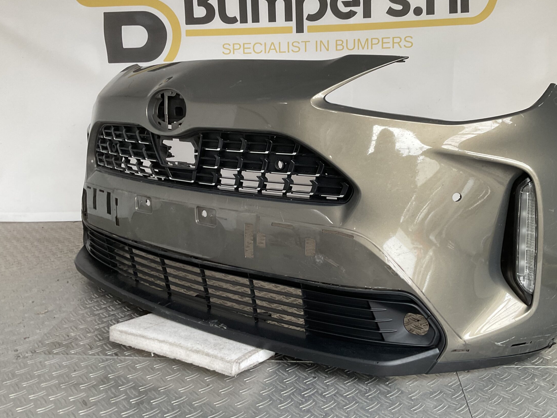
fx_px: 547
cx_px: 308
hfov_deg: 53.9
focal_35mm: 34
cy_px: 185
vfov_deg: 41.7
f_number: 1.8
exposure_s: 1/60
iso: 50
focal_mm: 3
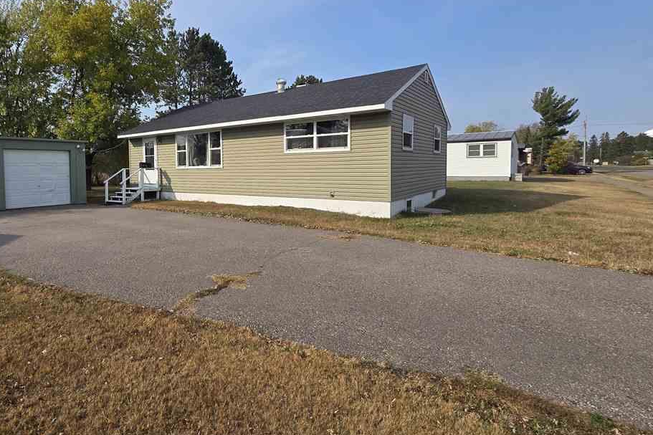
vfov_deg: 64.3
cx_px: 212
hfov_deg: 83.6
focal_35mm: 19
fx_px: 345
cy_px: 189
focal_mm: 2.2
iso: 50
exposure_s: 1/2271
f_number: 2.2
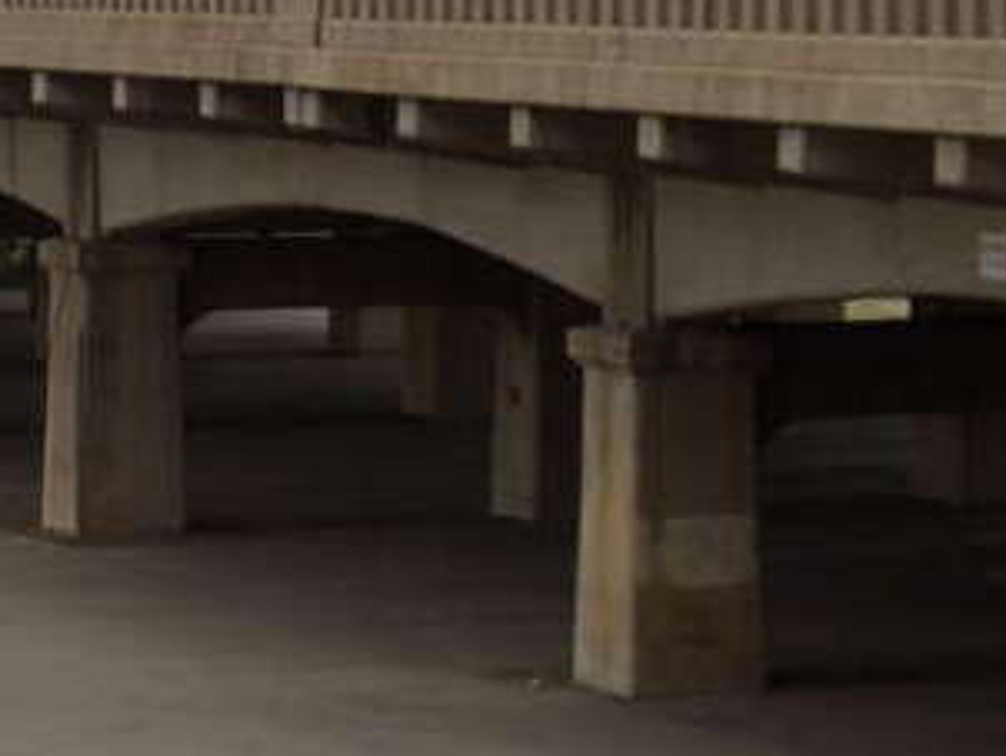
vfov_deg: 6.2
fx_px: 7009
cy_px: 53
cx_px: 27
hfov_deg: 8.2
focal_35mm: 241
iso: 100
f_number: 4.6
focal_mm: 12.35
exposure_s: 1/160
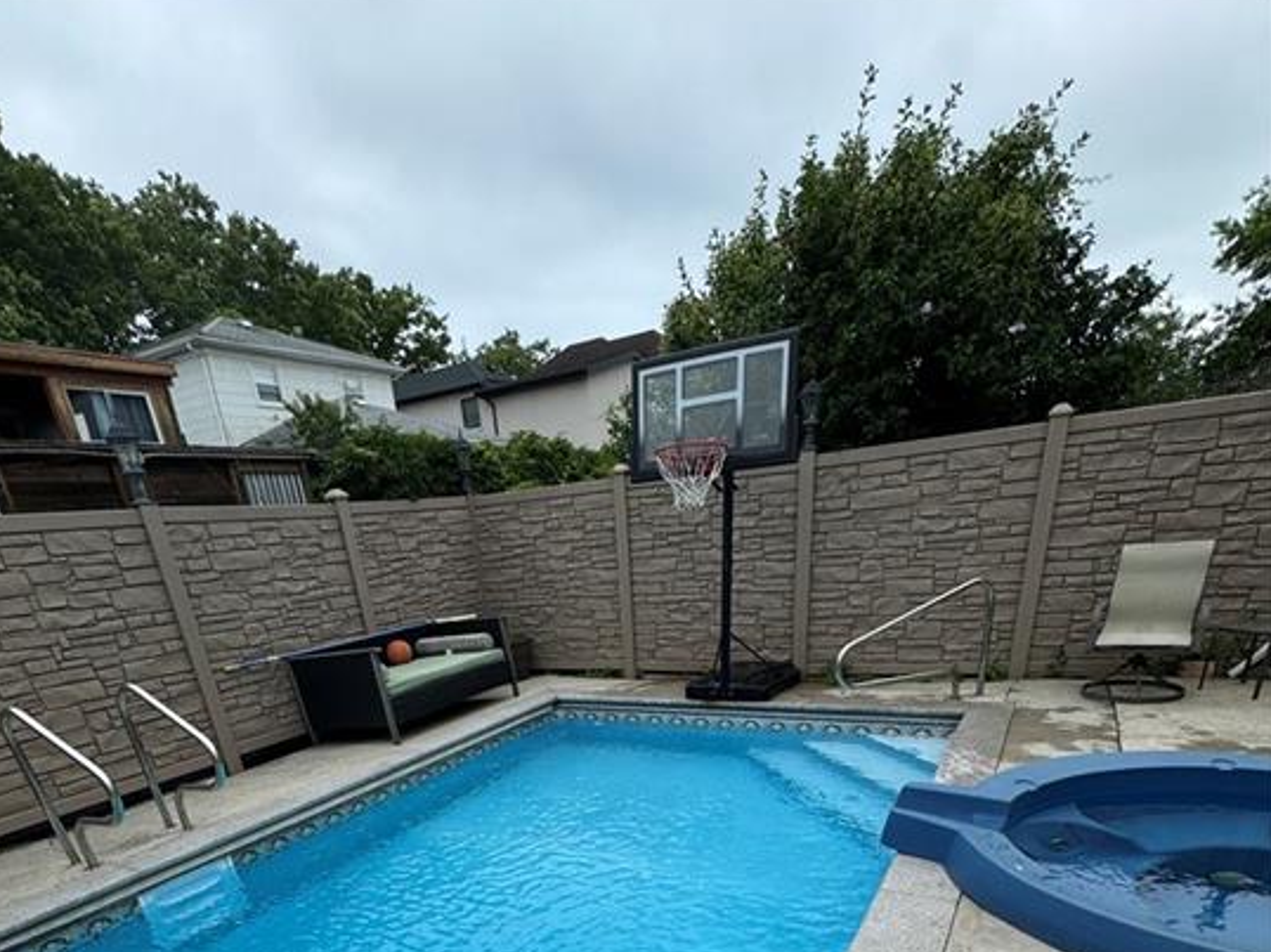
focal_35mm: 20
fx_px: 734
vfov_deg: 55.3
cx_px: 595
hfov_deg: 81.7
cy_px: 891
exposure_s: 1/636
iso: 40
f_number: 2.2
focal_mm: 2.22
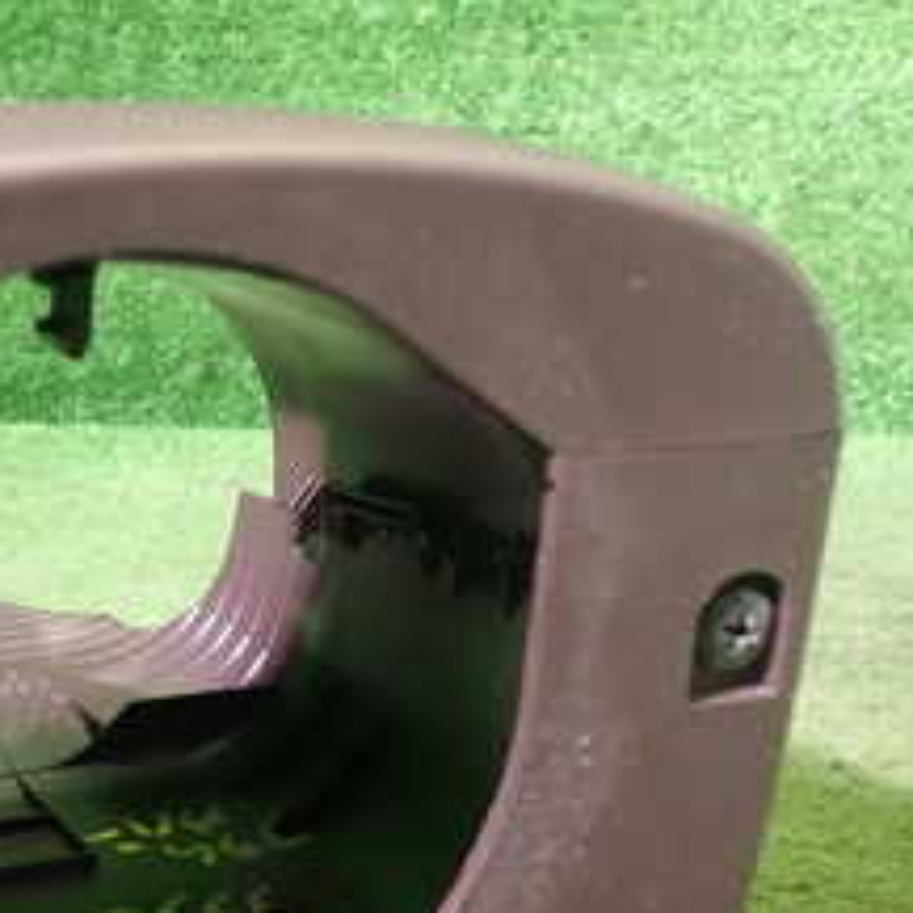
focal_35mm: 61
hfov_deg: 25.4
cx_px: -168
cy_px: 669
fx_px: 1820
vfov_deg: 27.8
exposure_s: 1/40
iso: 200
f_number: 2
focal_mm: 4.5
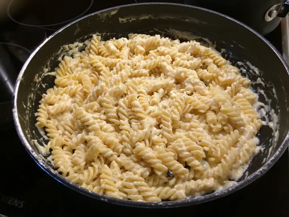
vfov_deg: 48.2
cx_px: 144
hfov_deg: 61.7
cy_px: 108
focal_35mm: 29
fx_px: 242
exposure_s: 1/33
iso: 80
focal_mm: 4.15
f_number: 2.2
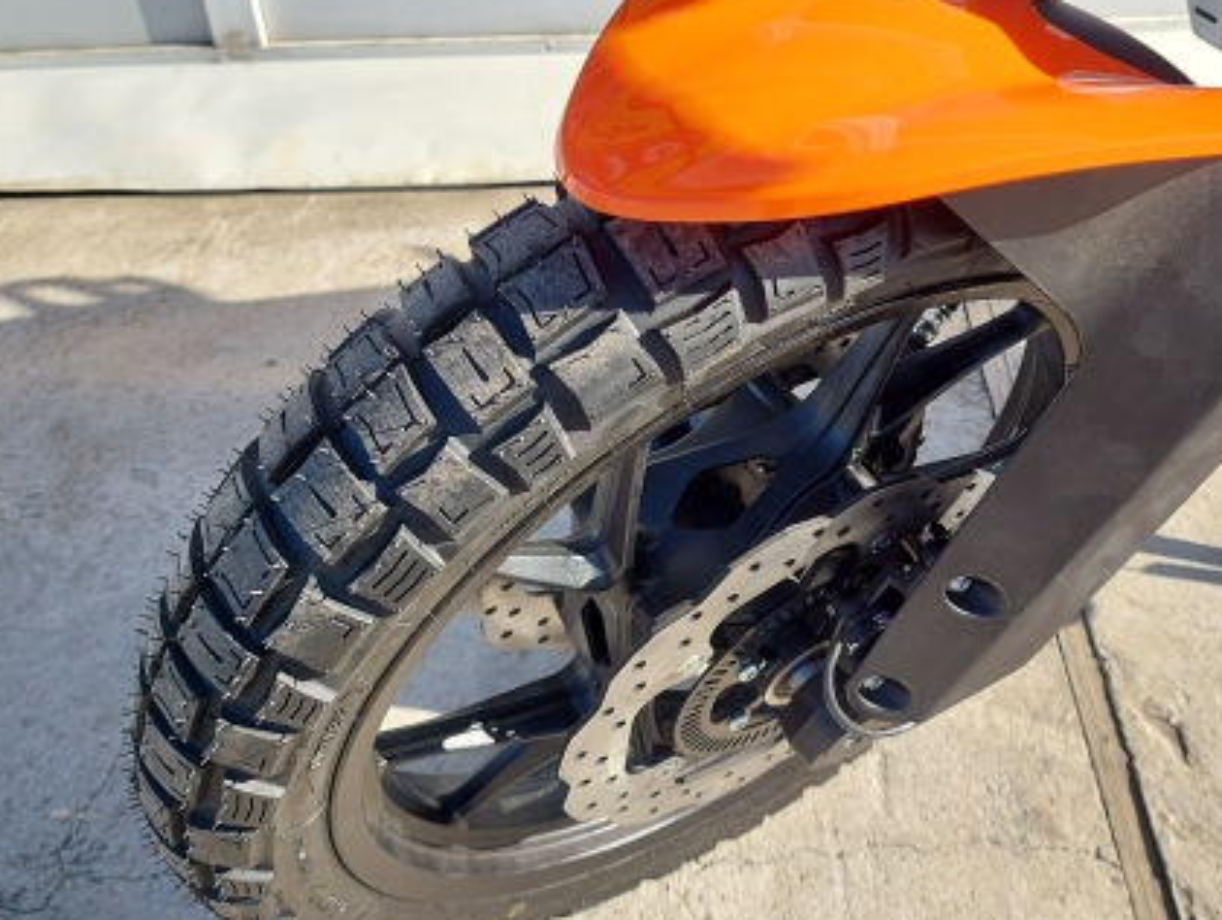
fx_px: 1166
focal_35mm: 33
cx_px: 727
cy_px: 405
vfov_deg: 42.9
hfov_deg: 54.9
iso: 40
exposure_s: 1/508
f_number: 1.8
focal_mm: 5.23
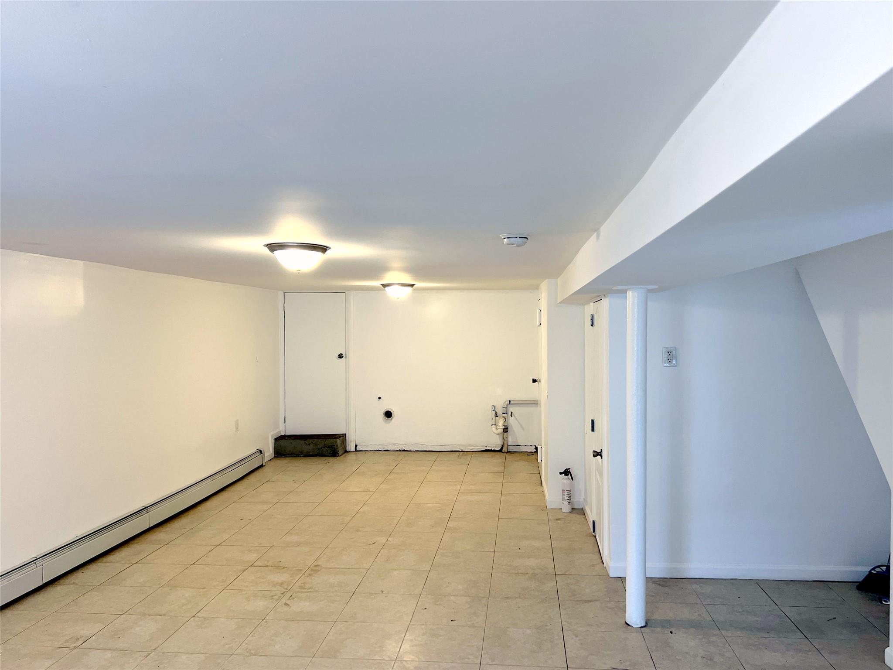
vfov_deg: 53.1
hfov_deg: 67.3
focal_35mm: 26
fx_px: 671
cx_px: 446
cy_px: 335
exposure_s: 1/120
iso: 100
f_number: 1.5
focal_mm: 5.7
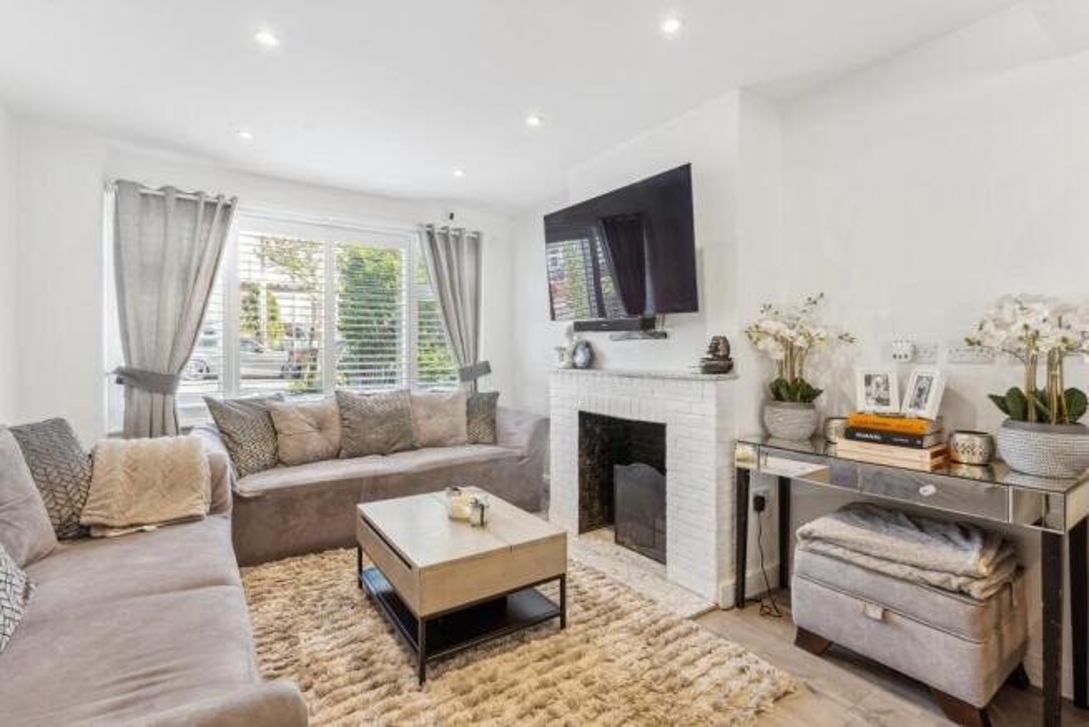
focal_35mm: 16
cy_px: 364
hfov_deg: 96.7
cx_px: 544
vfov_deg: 73.8
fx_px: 484
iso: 100
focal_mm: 16
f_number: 8
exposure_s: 1/5
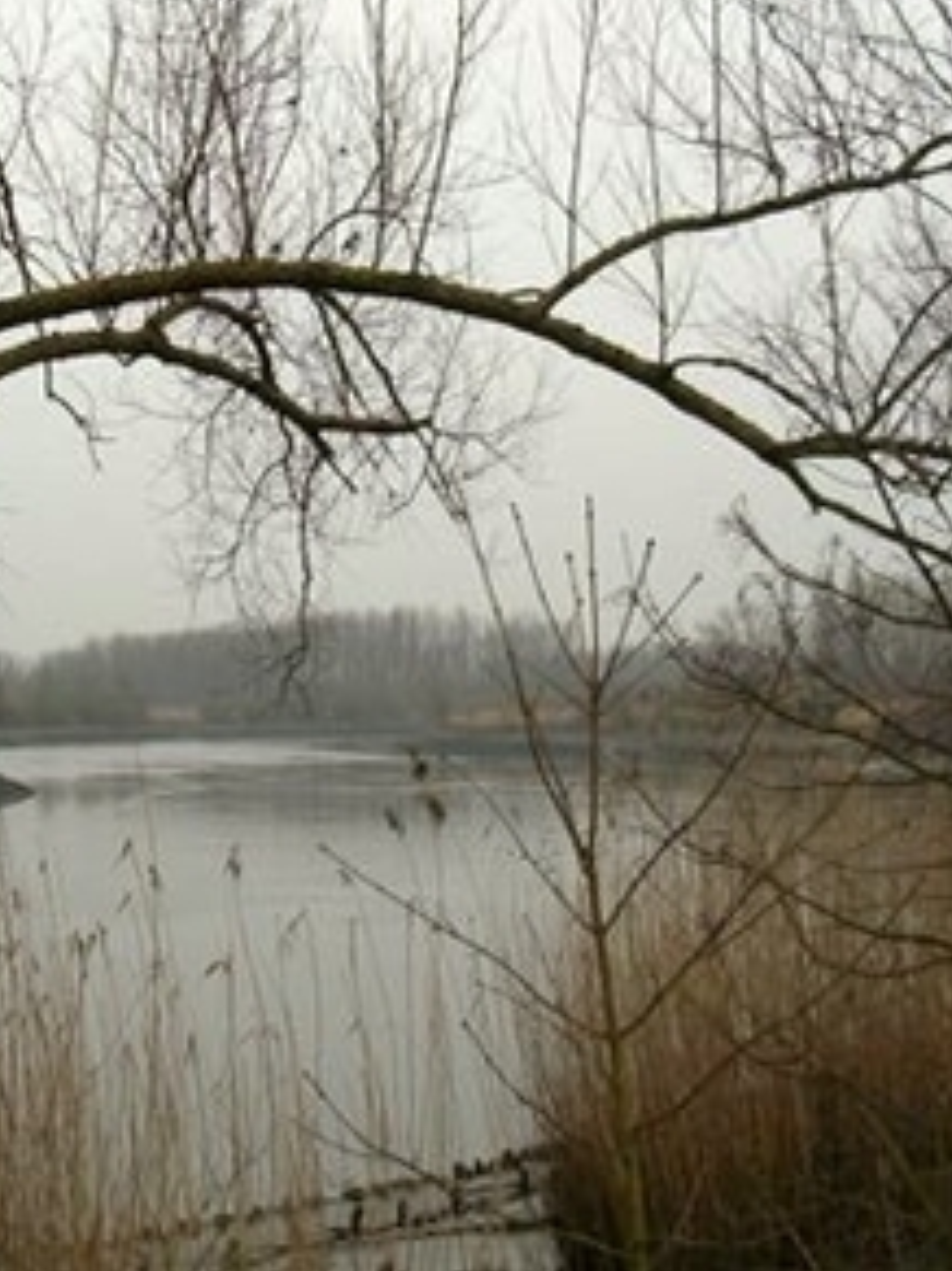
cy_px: 389
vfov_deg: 29.1
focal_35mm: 66
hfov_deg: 21.8
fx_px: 2422
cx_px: 140
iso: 80
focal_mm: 5.7
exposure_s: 1/1000
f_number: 2.9
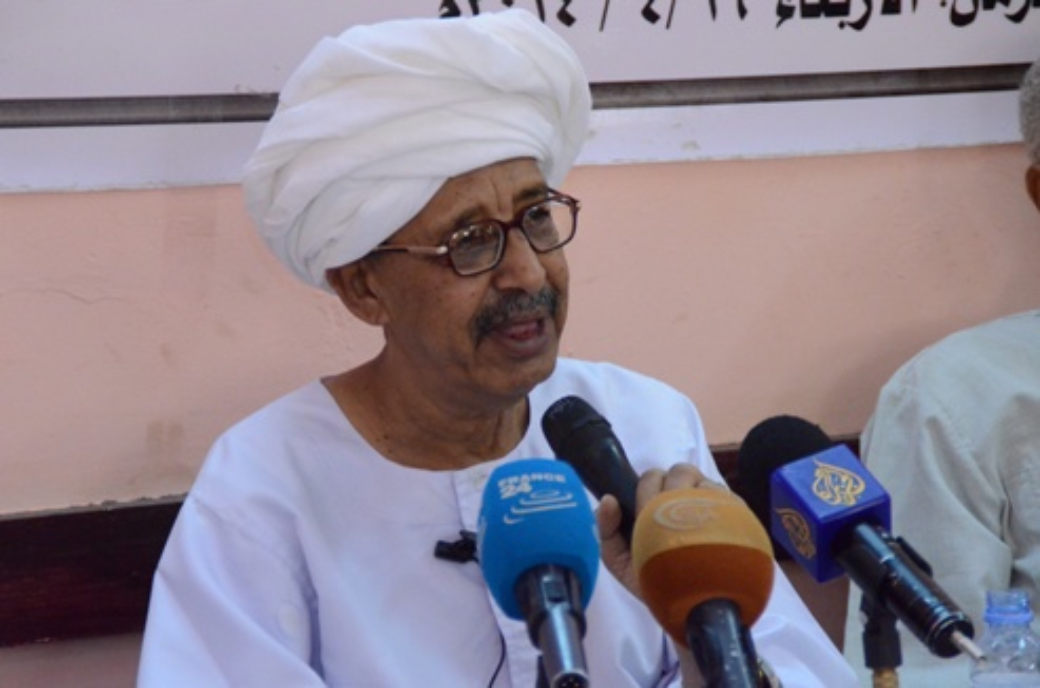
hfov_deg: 11.0
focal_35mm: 188
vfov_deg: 7.3
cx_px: 520
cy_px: 344
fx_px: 5403
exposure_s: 1/160
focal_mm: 125
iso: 6400
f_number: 6
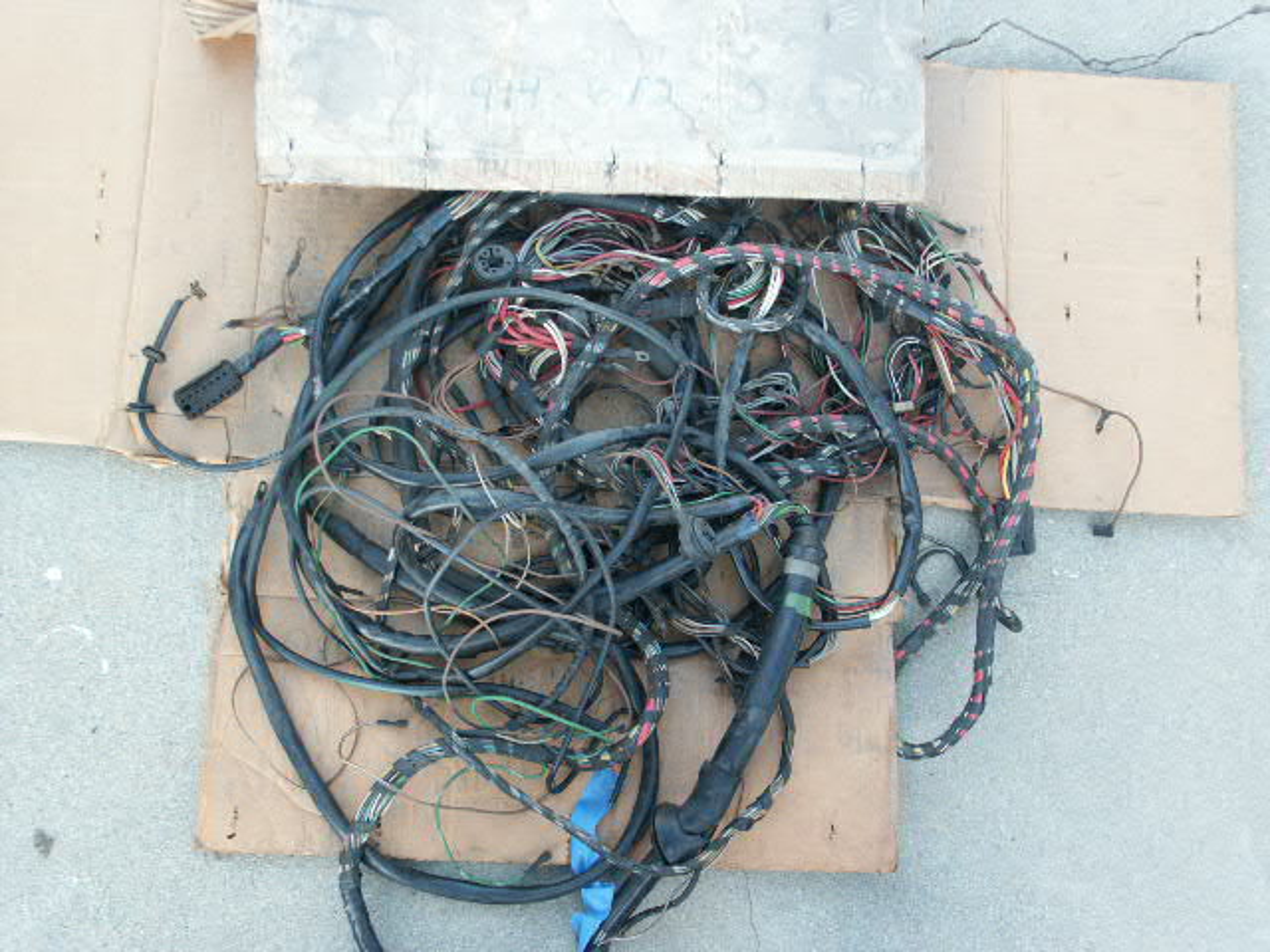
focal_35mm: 41
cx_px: 635
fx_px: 1504
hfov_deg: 45.8
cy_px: 476
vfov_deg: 35.1
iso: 160
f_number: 2.8
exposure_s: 1/45
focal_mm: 10.75
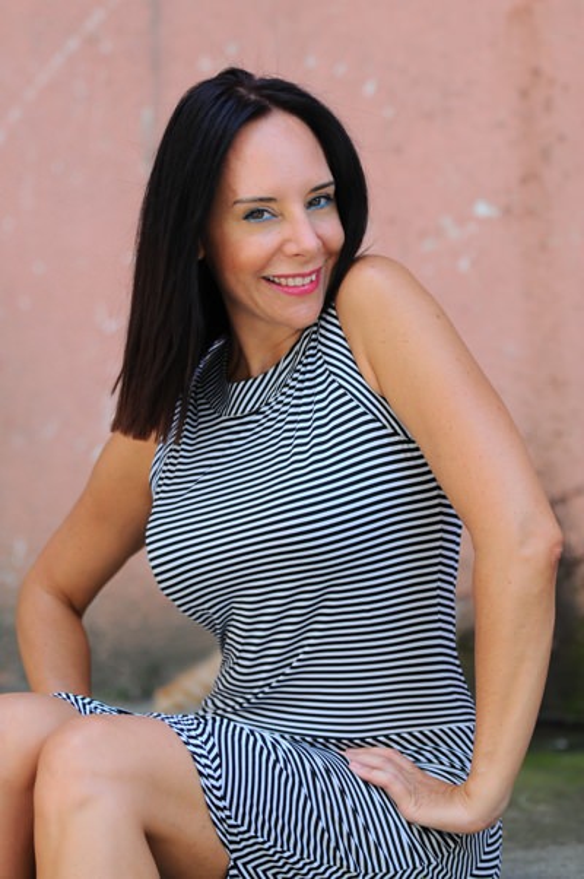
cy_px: 440
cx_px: 292
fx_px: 3000
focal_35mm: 123
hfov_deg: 11.1
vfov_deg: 16.7
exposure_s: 1/800
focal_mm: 82
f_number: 2.8
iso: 200
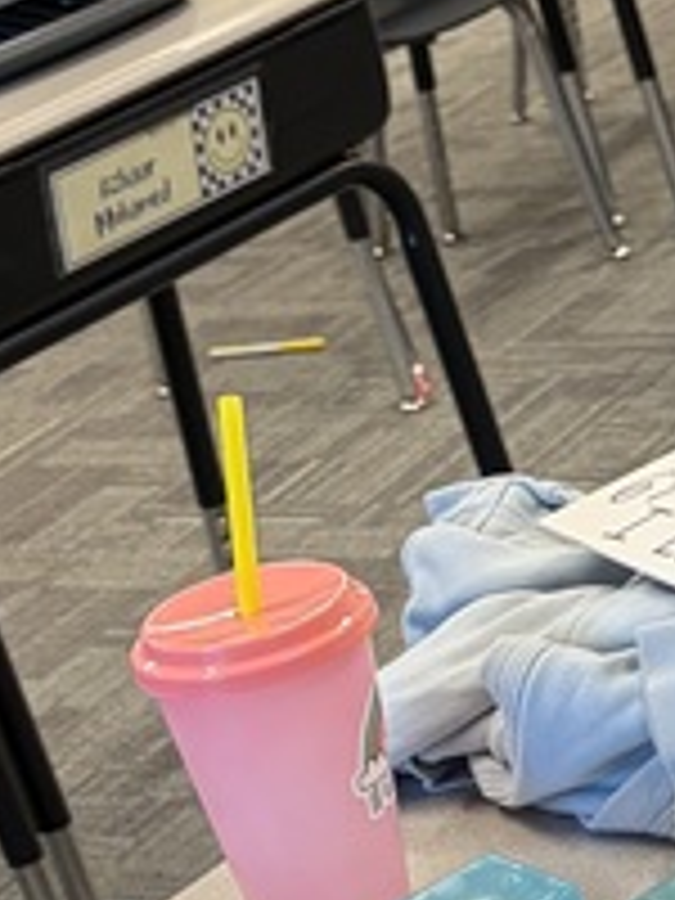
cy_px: 810
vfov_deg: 14.7
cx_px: 630
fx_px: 3458
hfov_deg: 11.1
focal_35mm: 133
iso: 100
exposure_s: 1/90
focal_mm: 5.96
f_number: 1.6
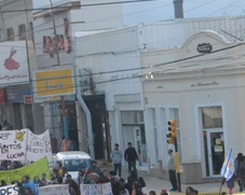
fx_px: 1796
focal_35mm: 248
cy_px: 233
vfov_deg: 6.2
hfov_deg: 7.8
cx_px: 60
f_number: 7.1
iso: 6400
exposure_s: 1/5000
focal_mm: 50
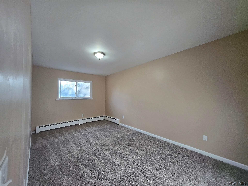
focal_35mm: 13
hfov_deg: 106.2
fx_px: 93
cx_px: 124
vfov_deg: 89.9
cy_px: 93
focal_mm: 1.7
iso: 125
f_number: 2.2
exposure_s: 1/60
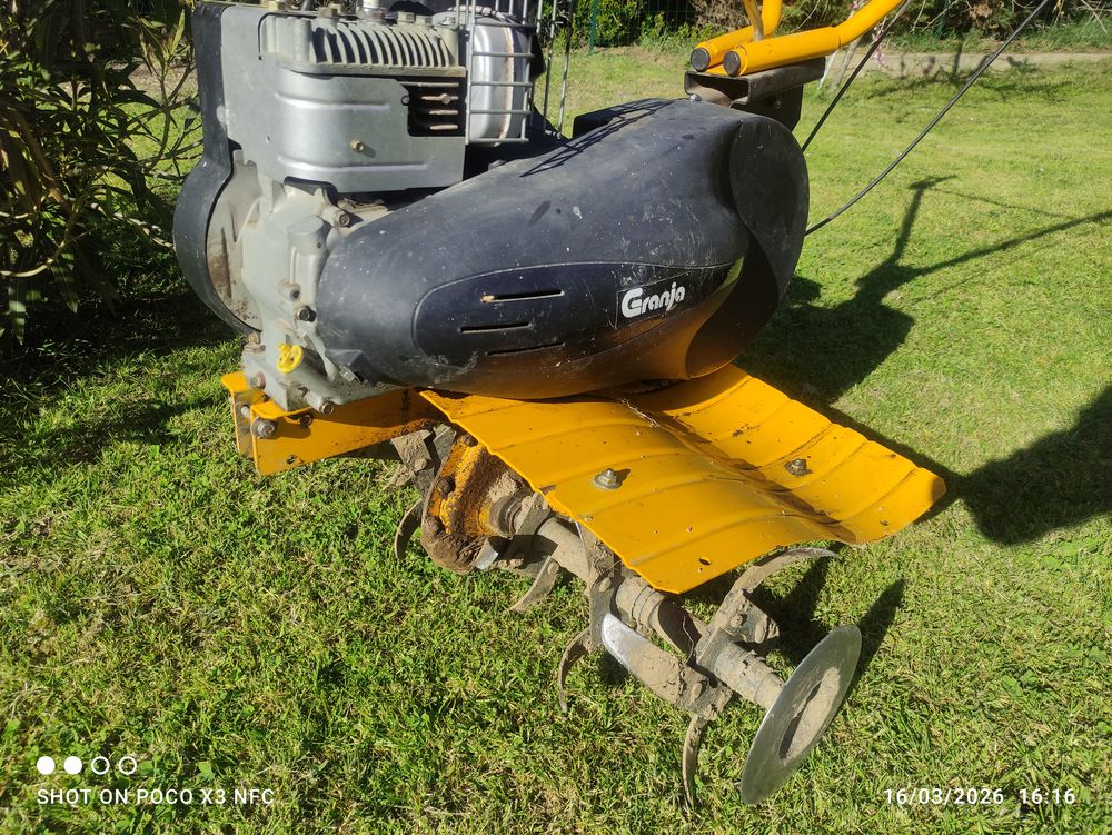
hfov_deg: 69.4
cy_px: 418
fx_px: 803
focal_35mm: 25
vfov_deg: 54.9
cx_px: 556
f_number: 1.89
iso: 100
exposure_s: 1/1866
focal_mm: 5.43
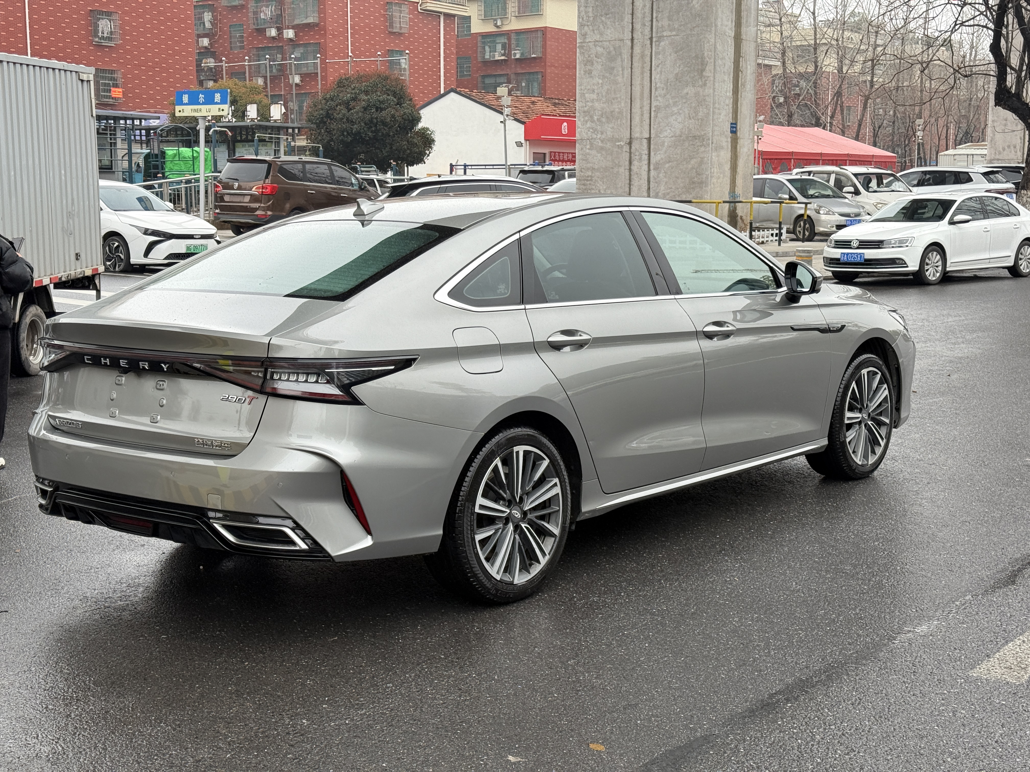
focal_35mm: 48
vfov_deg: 30.3
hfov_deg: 39.7
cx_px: 515
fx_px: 1428
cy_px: 386
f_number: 1.78
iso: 64
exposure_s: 1/516
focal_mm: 6.76
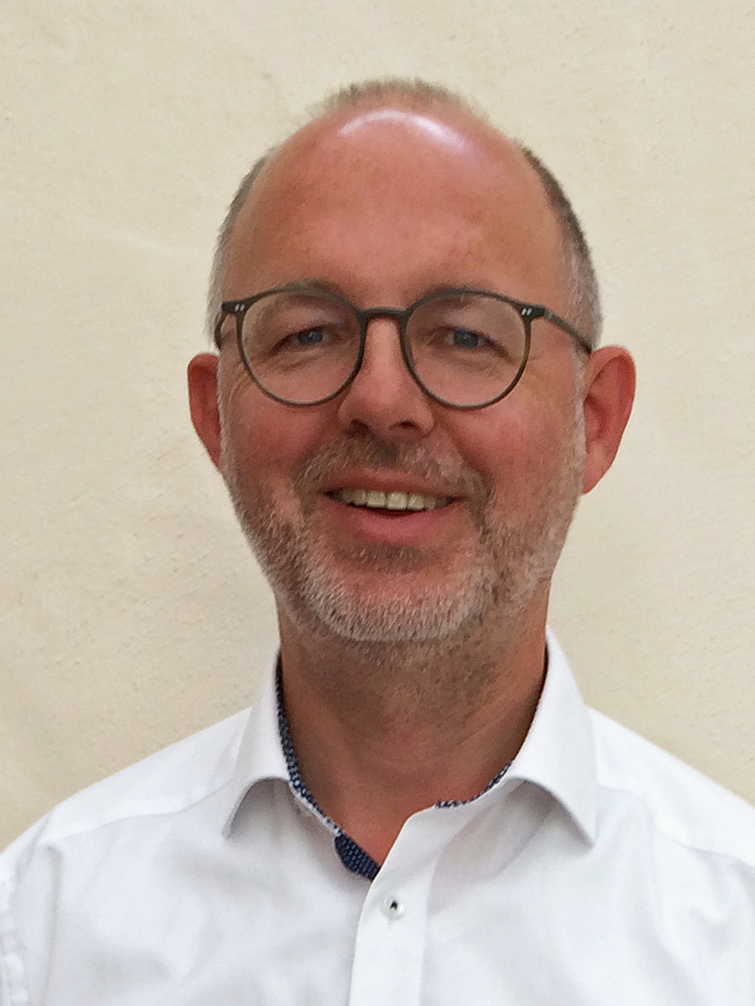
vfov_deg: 60.0
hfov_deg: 46.8
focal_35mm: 30
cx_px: 388
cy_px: 517
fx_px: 872
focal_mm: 4.15
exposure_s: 1/100
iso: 32
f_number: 2.2
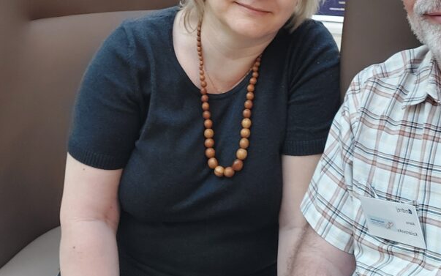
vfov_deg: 27.5
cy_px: 23
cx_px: 268
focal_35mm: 45
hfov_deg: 44.1
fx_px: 541
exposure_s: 1/50
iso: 320
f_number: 2.2
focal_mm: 3.72
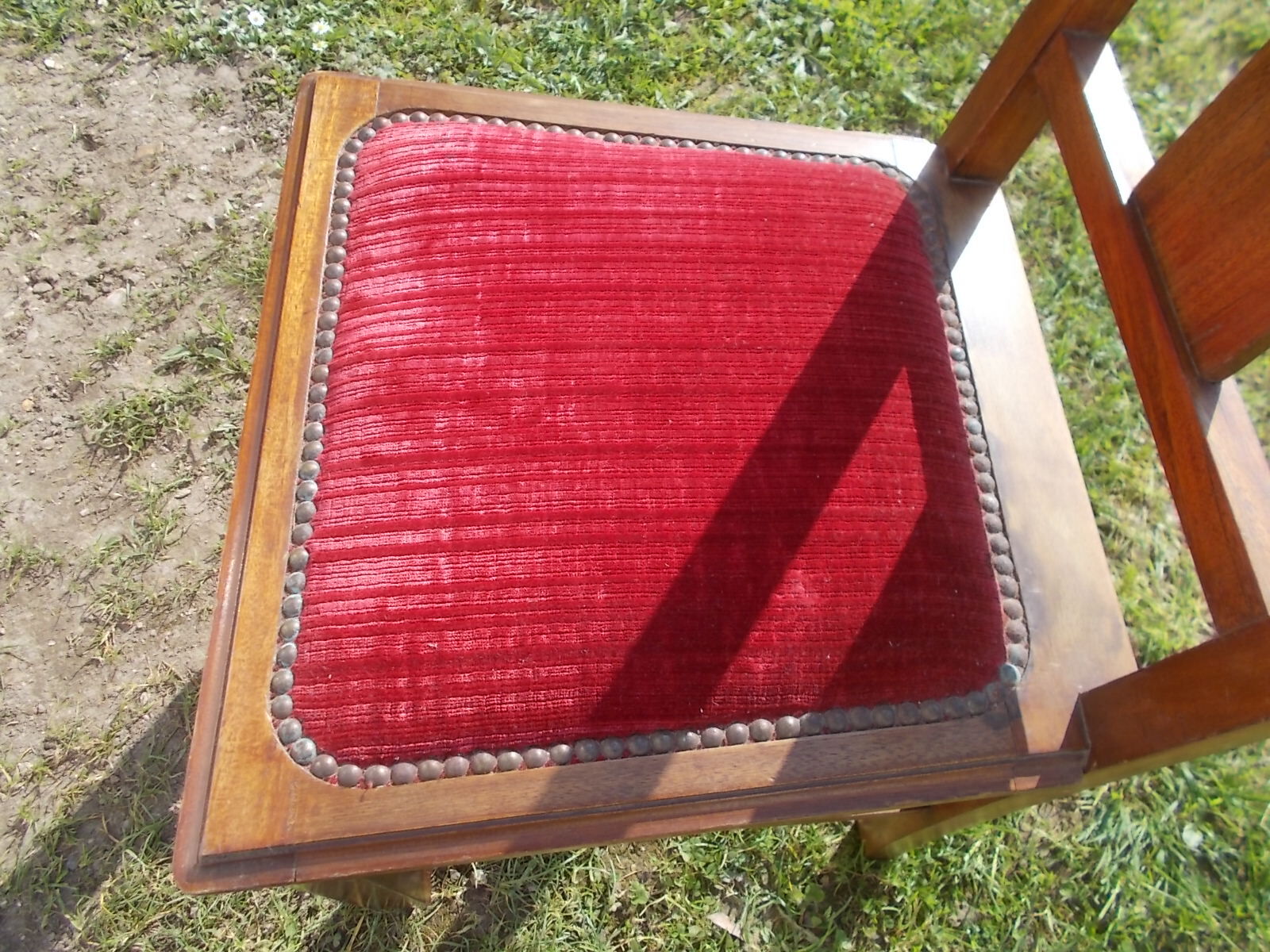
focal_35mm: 26
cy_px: 476
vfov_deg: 53.1
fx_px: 954
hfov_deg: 67.3
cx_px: 635
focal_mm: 4.6
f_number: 3.2
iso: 80
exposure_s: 1/400
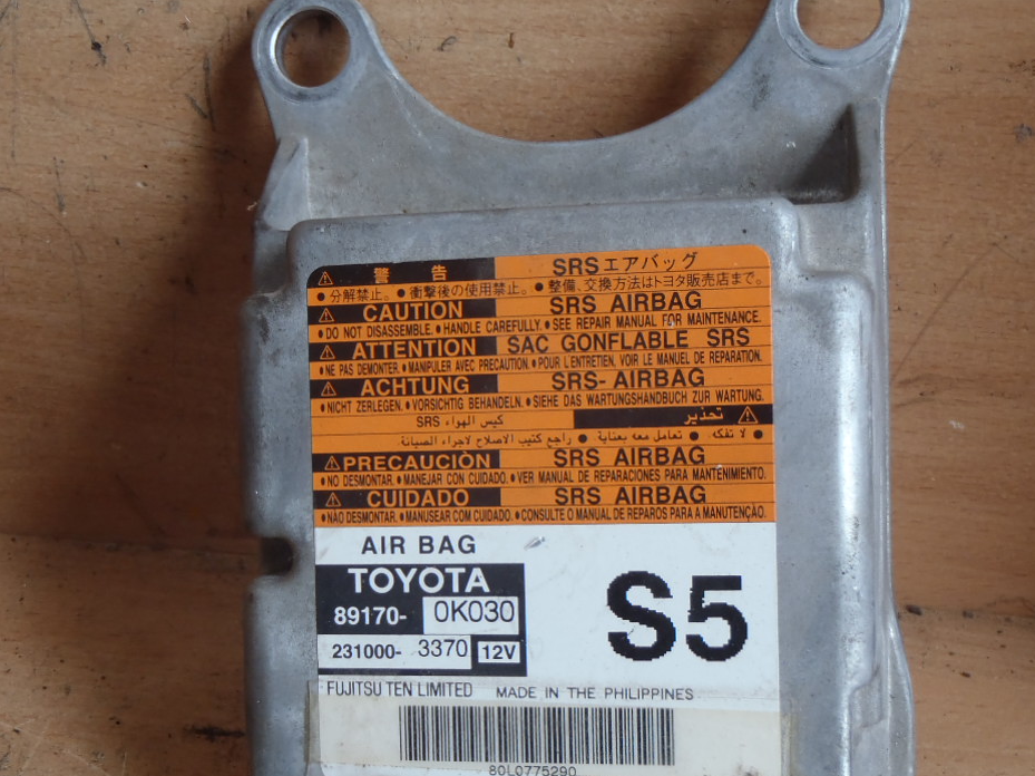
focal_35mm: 51
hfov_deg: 37.5
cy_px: 454
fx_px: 1524
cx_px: 479
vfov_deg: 28.5
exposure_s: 1/40
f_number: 4.7
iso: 125
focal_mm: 6.64
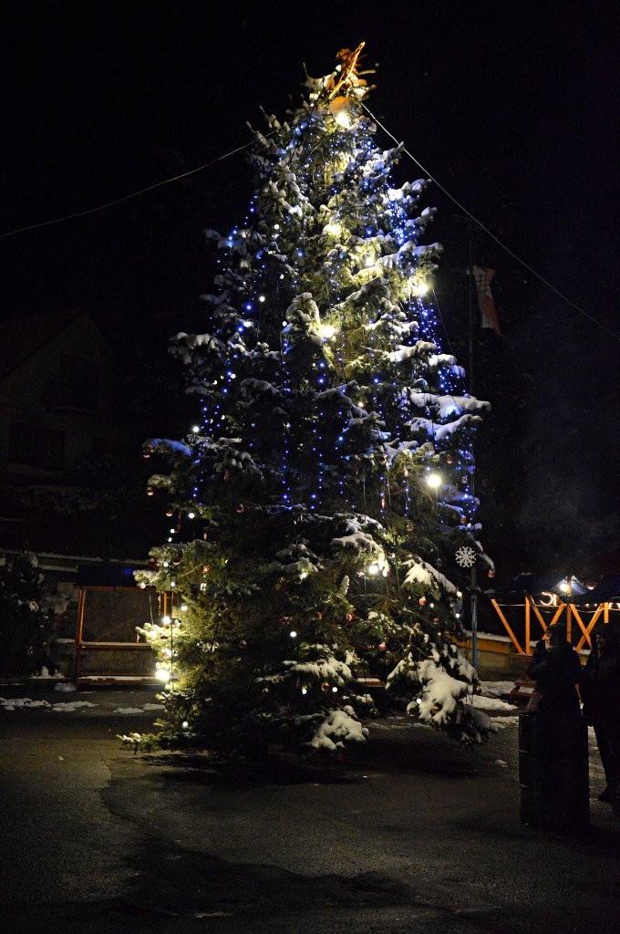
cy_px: 467
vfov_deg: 41.2
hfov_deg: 28.0
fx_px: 1243
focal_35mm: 48
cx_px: 310
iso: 3200
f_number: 4.2
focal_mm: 32
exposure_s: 1/60
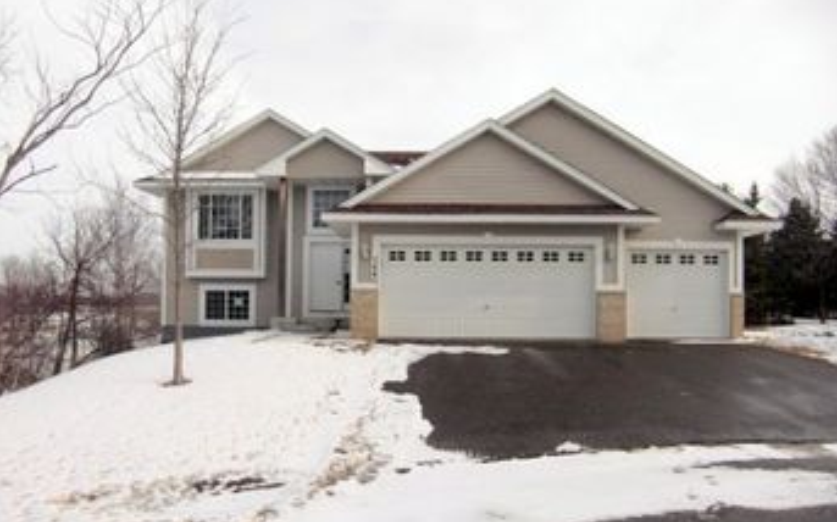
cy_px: 302
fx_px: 684
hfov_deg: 62.9
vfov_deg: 41.7
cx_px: 420
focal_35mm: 30
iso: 50
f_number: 7
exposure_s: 1/160
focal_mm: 4.9
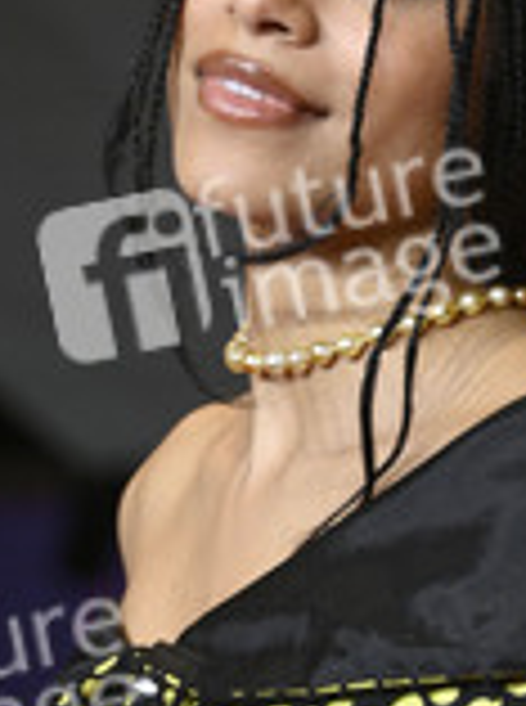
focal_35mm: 356
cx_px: 400
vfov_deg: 5.6
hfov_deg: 4.2
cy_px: 481
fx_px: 7242
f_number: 5.6
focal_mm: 145
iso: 5000
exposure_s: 1/250
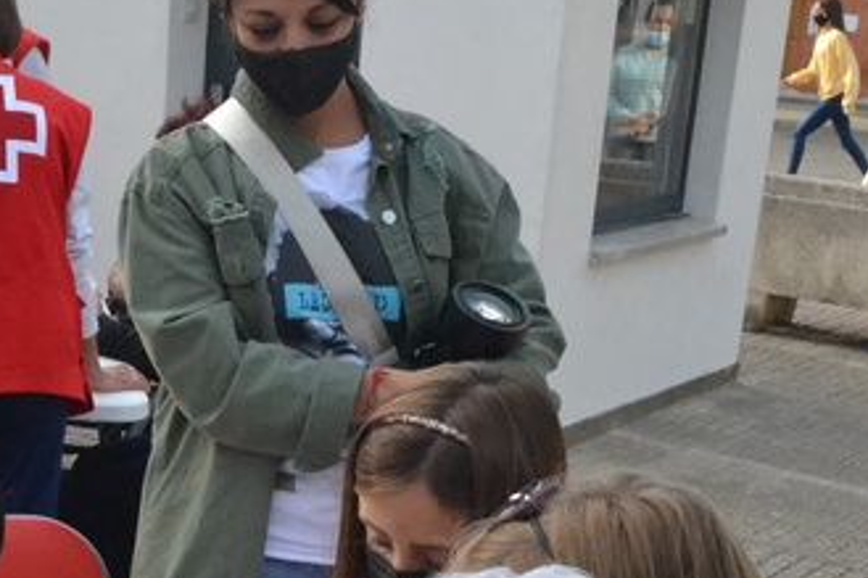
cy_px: 693
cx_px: 3
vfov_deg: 16.7
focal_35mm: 78
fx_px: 1880
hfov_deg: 24.8
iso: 3200
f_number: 13
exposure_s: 1/640
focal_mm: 18
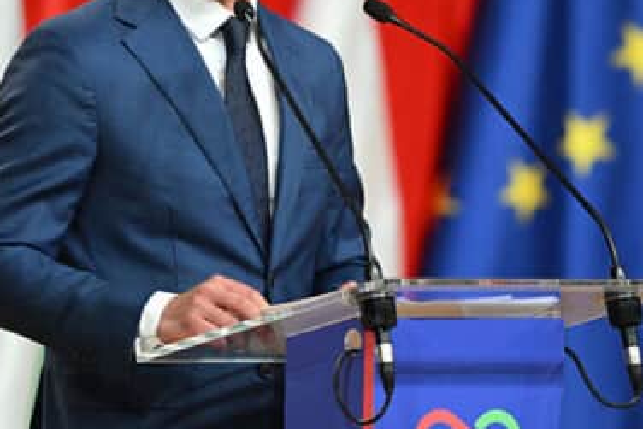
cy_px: 101
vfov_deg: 1.7
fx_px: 14579
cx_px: 369
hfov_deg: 2.5
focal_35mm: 816
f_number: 2.8
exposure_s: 1/250
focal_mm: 400
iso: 1250
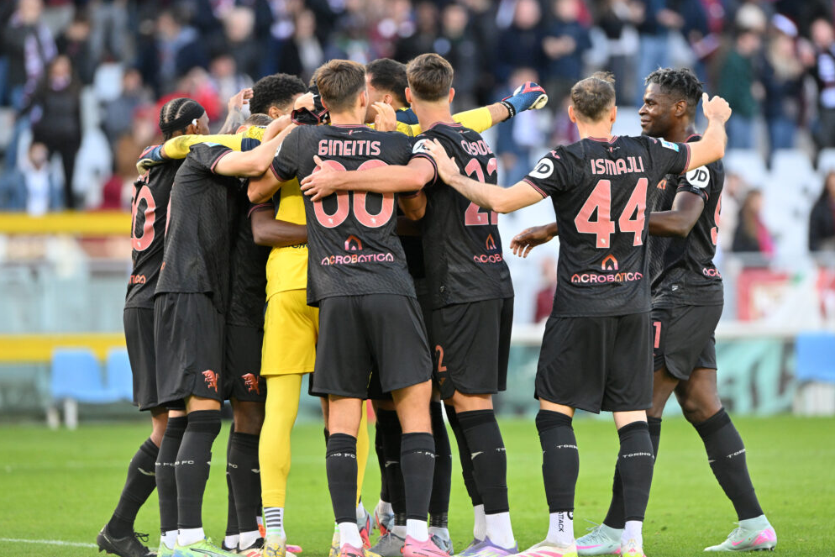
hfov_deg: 5.0
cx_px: 419
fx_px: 9557
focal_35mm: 412
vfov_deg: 3.3
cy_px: 285
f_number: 4
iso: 3600
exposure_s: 1/2500
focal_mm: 400
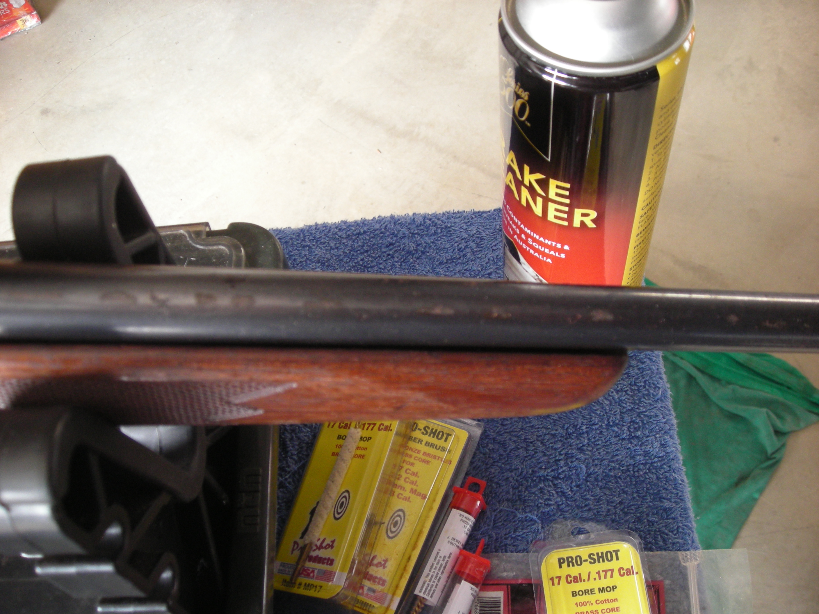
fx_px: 899
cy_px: 307
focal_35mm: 38
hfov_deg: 49.0
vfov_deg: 37.7
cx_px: 410
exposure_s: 1/14.2
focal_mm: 6.3
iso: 200
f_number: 3.2
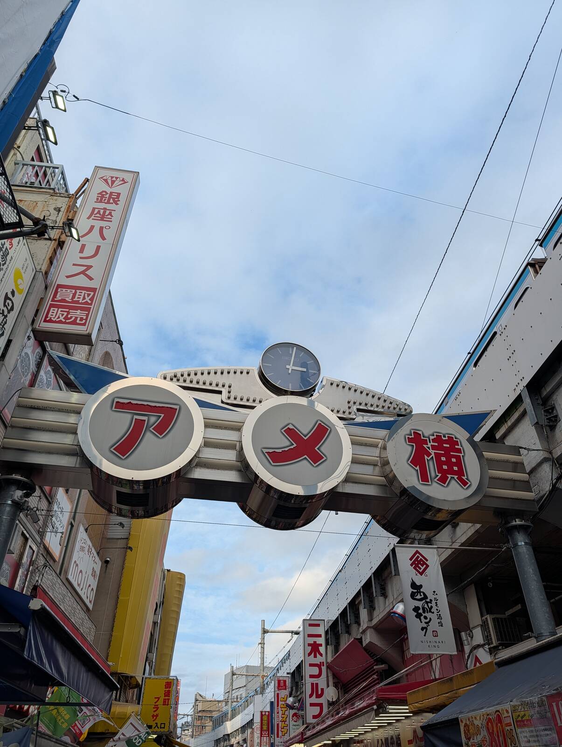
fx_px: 518
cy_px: 374
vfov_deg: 71.5
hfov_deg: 56.9
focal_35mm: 24
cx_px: 281
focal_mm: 6.9
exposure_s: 1/652
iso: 19
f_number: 1.68
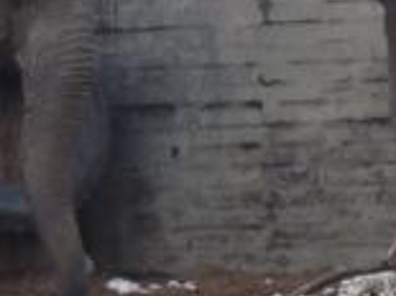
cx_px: 470
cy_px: 5
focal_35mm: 738
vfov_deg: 2.0
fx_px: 8436
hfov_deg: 2.7
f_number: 3.6
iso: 100
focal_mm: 18
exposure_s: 1/80
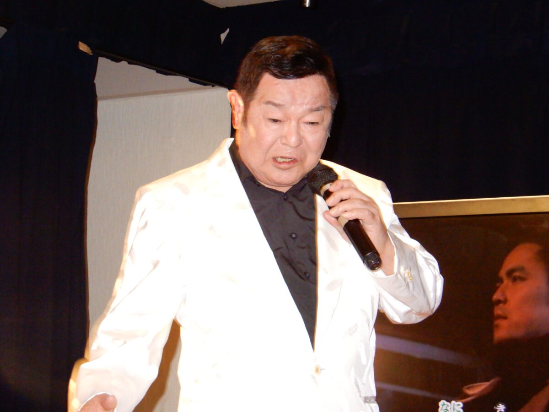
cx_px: 274
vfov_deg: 15.6
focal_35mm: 95
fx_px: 1507
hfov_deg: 20.7
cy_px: 206
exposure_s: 1/60
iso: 1400
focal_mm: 16.9
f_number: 5
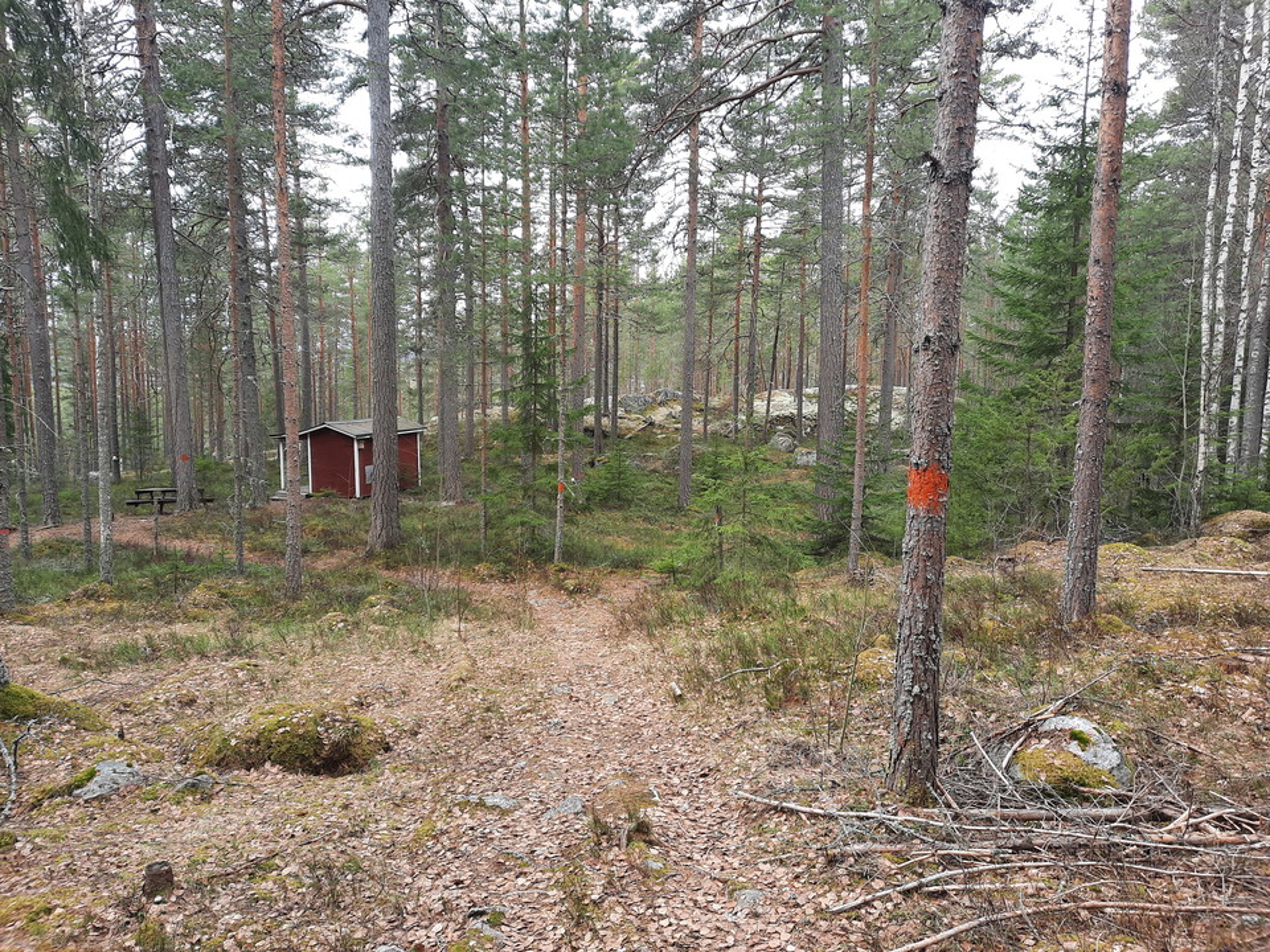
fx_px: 917
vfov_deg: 54.9
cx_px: 635
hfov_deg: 69.4
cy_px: 476
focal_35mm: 25
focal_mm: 4.6
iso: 32
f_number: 2
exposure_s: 1/120
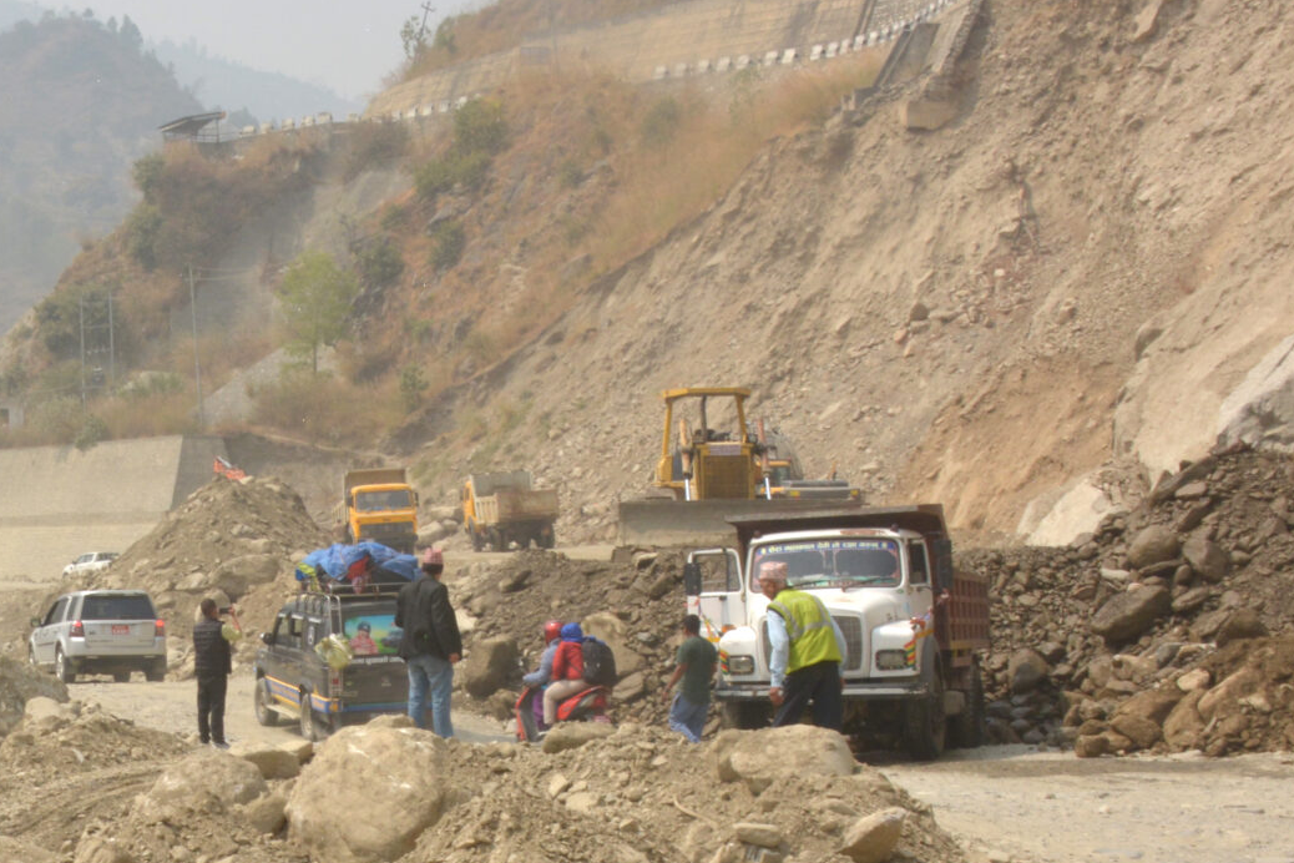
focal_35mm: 74
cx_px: 162
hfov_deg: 26.5
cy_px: 470
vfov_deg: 18.4
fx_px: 2660
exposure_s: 1/200
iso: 250
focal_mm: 20
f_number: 16
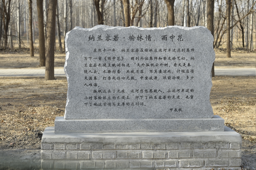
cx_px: 128
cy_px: 85
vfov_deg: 19.4
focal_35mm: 70
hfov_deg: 28.9
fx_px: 497
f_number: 8
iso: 200
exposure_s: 1/200
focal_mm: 70
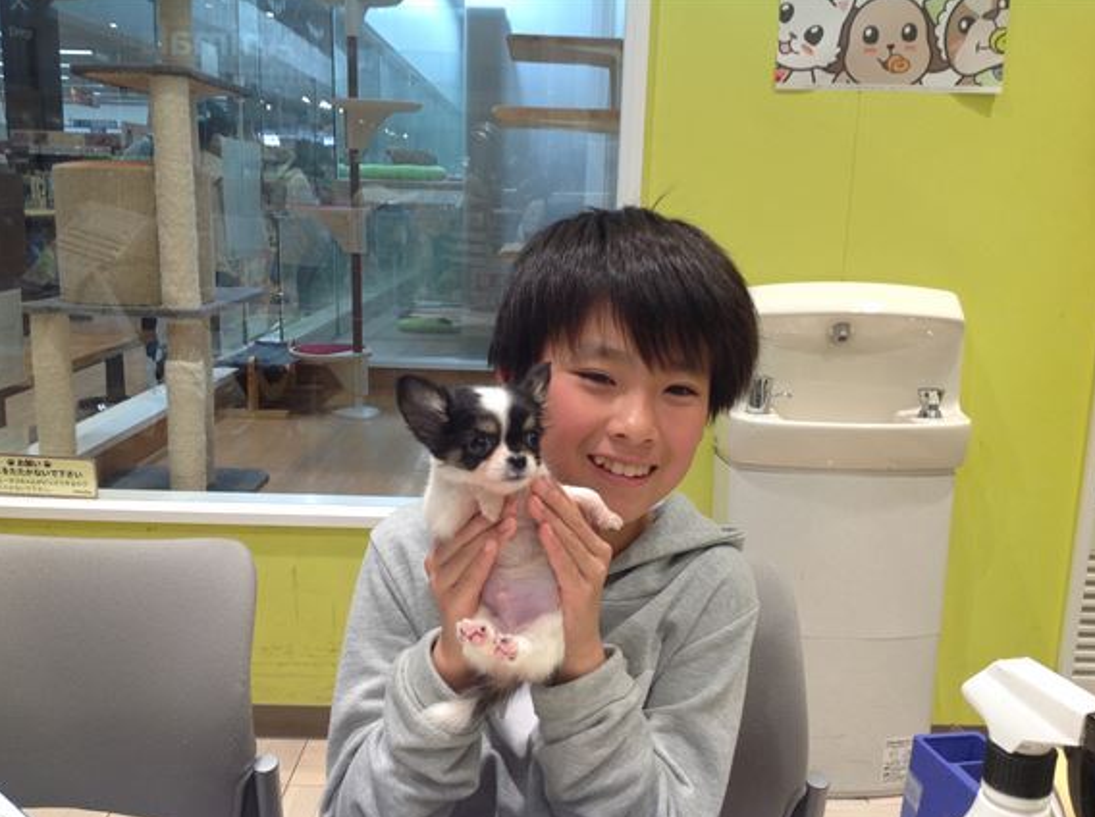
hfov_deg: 50.2
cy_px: 426
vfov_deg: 38.6
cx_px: 540
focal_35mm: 37
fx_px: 1168
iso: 64
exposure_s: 1/60
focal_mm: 4.28
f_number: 2.4
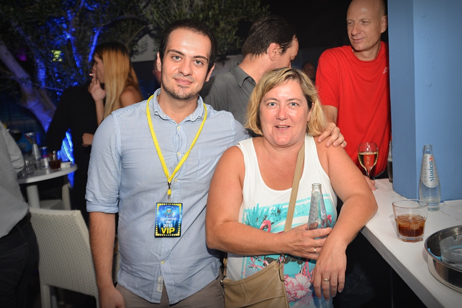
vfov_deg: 37.9
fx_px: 449
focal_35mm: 35
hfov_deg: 54.4
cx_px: 231
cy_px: 154
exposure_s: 1/80
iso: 800
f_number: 4.5
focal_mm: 35
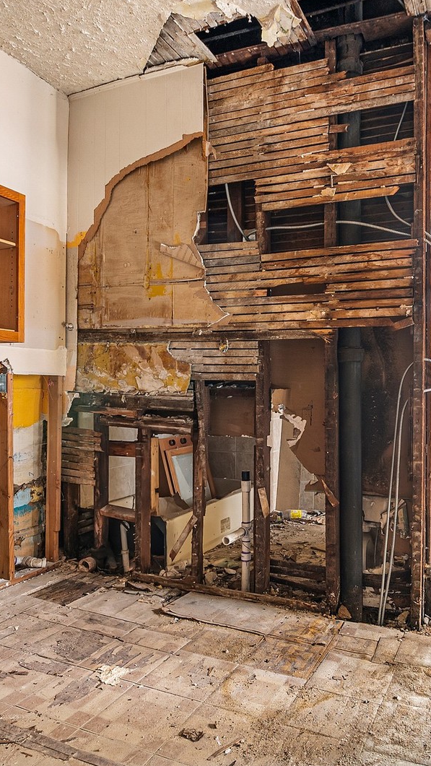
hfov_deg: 47.1
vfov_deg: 76.3
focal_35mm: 24
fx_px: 487
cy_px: 386
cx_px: 281
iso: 320
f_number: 7.1
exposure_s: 3
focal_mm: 10
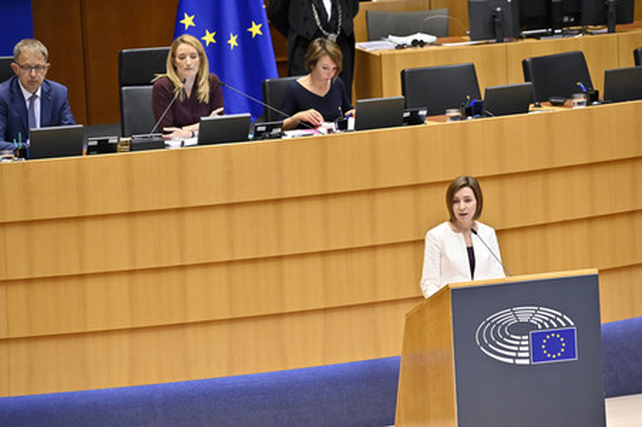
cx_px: 321
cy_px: 214
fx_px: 5524
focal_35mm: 310
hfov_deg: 6.7
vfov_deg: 4.4
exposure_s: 1/320
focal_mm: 310
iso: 4000
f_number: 5.6
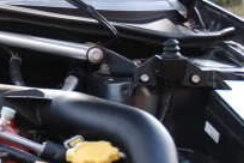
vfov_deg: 8.6
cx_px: -190
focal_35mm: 159
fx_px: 1077
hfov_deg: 11.9
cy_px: 71
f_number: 4
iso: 200
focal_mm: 27
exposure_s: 1/100
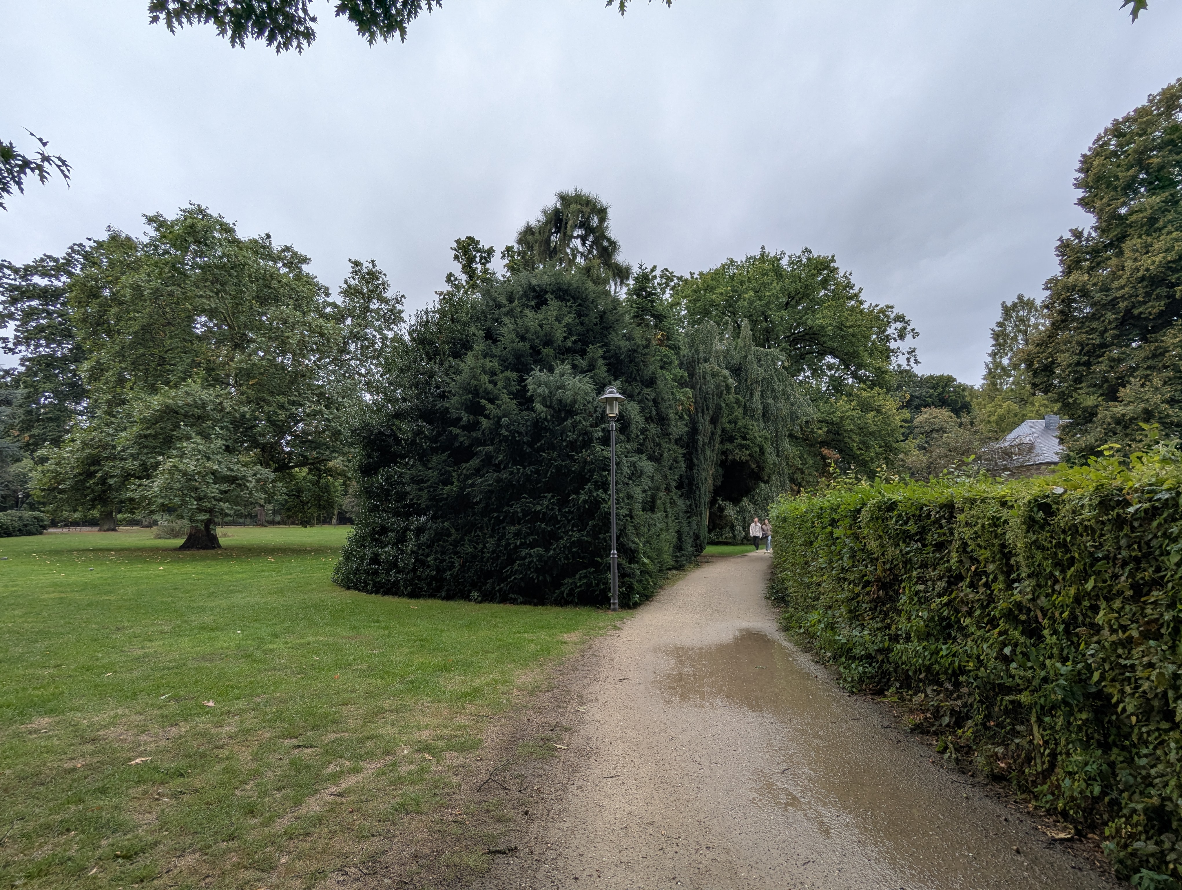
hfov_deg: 94.4
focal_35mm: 16
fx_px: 547
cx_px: 591
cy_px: 445
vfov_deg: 78.2
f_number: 2.2
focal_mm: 2.35
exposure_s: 1/600
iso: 49
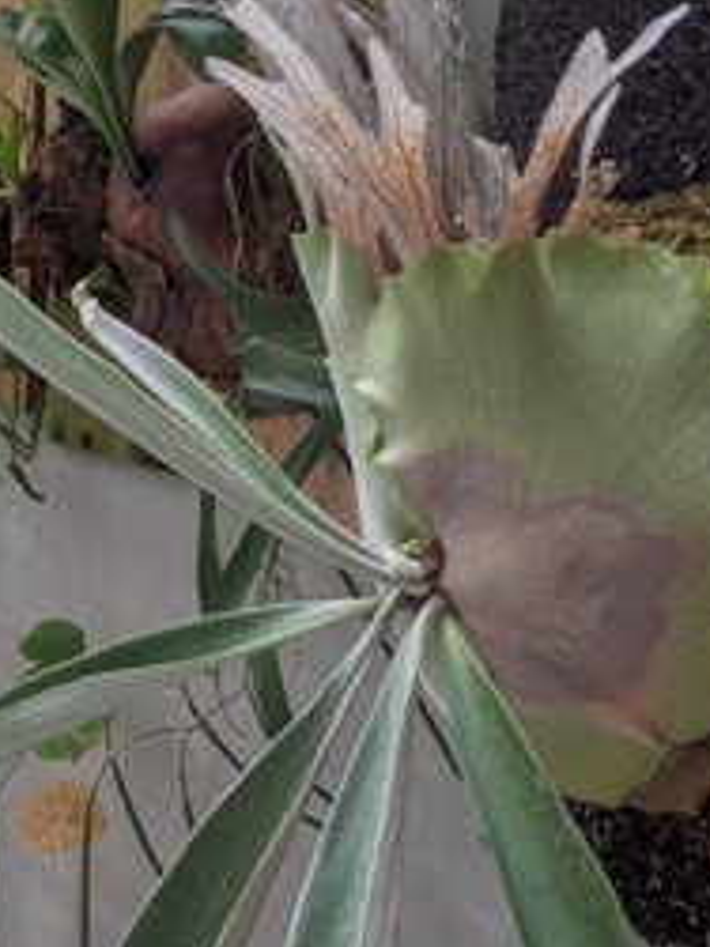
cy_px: 117
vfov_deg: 35.6
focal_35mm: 51
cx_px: 147
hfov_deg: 28.0
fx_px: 1396
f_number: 2.2
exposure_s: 1/72.8
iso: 58
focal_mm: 2.22
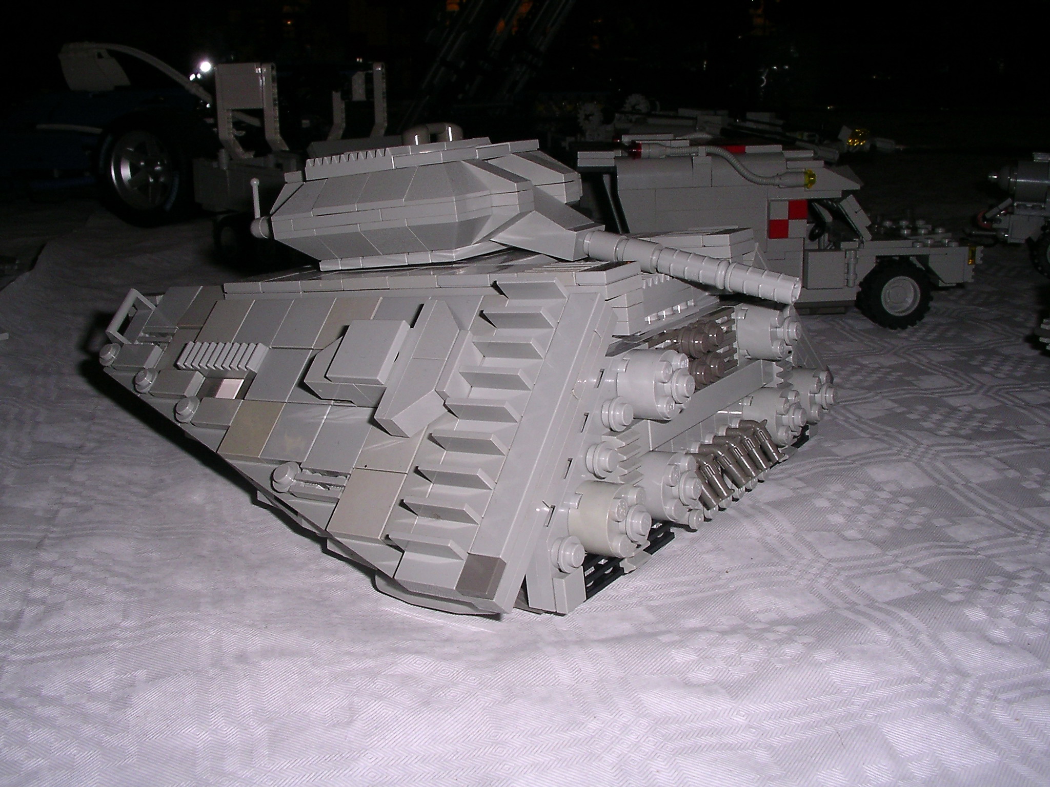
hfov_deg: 50.1
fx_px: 1122
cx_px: 525
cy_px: 394
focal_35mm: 37
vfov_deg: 38.7
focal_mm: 5.7
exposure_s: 1/60
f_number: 6.9
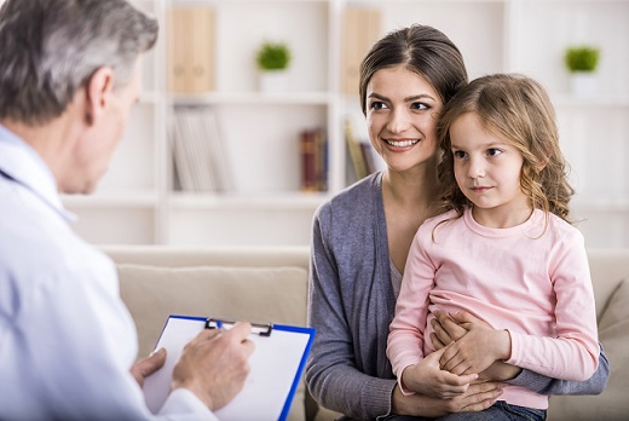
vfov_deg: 11.8
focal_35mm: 116
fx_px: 2029
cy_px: 210
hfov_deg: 17.6
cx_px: 314
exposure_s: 1/200
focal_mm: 116
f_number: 3.2
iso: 400
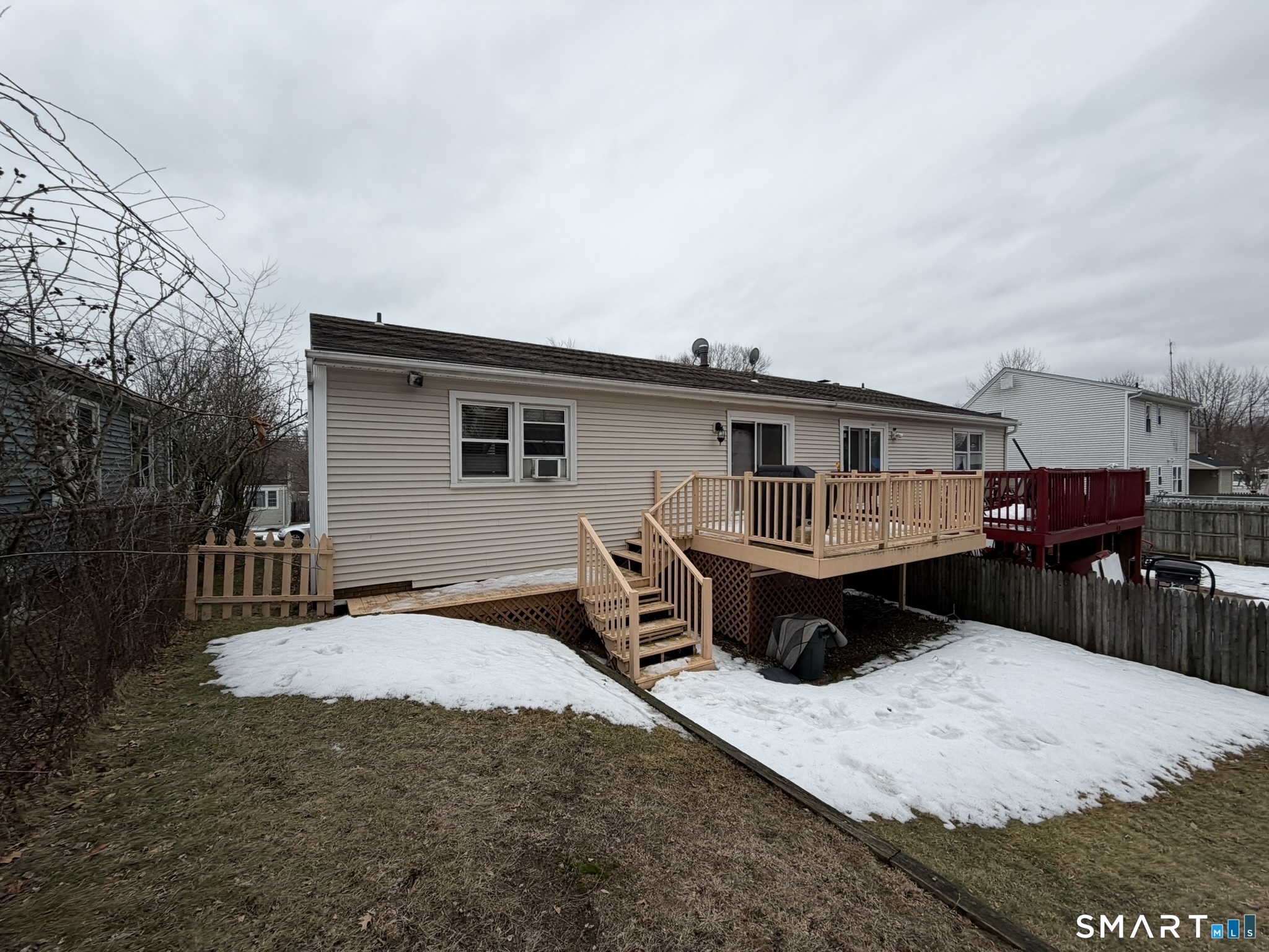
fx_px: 513
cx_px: 634
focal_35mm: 14
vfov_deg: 85.7
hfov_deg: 102.1
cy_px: 476
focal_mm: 2.22
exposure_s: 1/770
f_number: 2.2
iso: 25
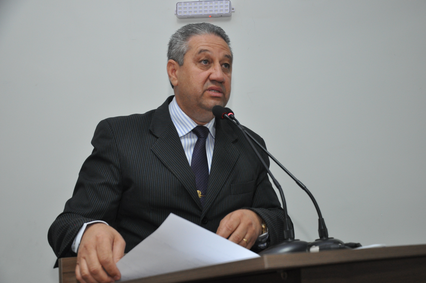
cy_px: 142
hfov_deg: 46.4
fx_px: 496
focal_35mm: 42
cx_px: 213
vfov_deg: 31.8
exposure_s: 1/60
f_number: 5.6
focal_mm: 28
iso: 800
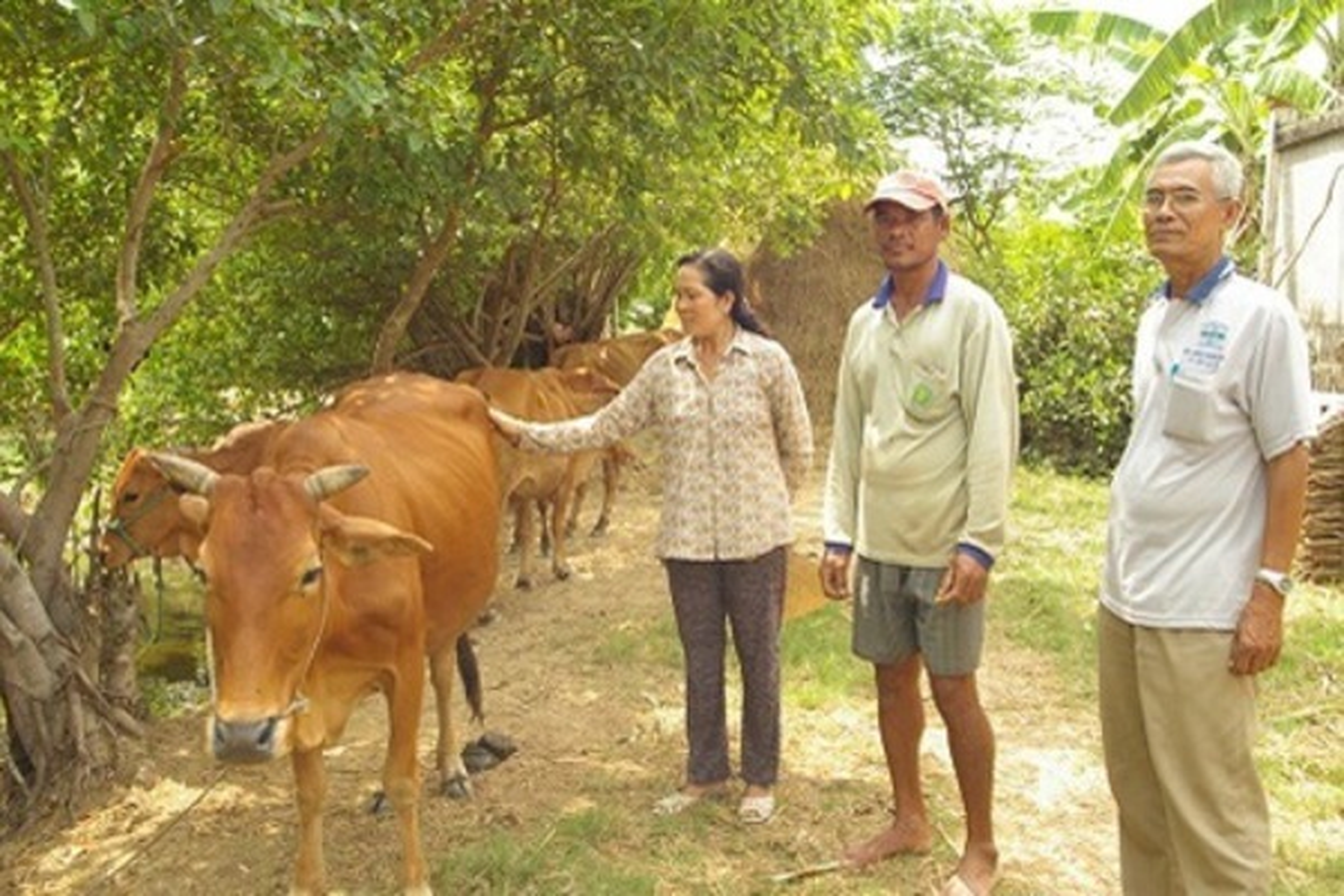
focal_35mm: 36
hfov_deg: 53.1
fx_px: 1344
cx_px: 672
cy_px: 448
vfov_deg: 36.9
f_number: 6.7
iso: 200
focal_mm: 24
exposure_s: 1/90
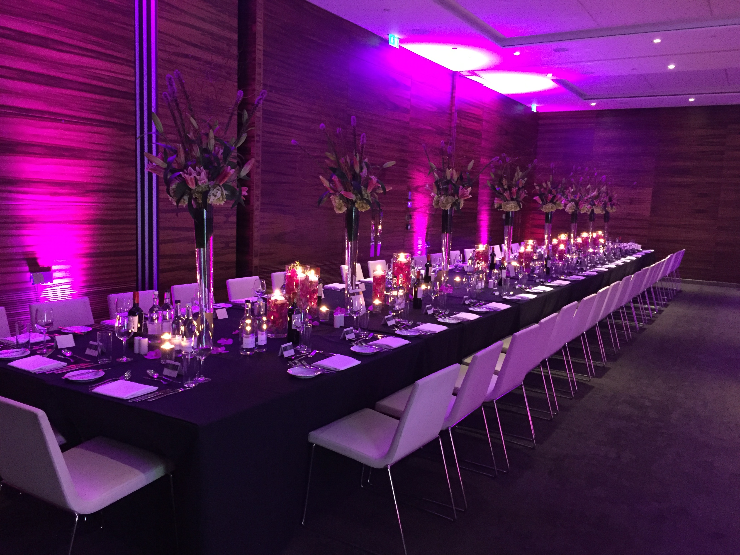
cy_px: 278
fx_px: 620
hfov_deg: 61.7
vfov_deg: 48.2
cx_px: 370
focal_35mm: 29
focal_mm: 4.15
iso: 400
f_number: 2.2
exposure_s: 1/17
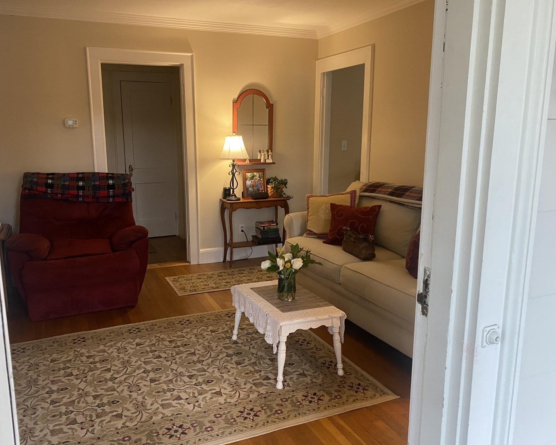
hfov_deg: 62.1
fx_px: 461
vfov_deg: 51.5
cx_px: 253
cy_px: 225
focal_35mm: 28
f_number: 1.8
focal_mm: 4.25
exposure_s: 1/60
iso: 320
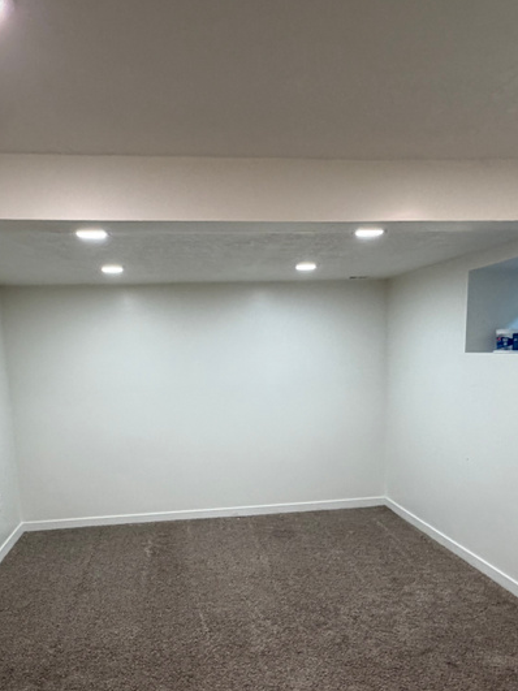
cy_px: 436
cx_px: 238
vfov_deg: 64.3
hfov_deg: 51.3
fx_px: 539
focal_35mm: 27
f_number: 2.2
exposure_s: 1/120
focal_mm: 2.22
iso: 250
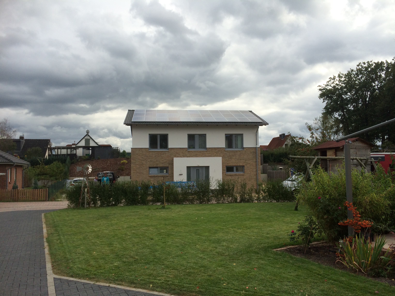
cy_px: 148
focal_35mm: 30
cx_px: 198
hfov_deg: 60.0
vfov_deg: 46.8
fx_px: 342
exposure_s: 1/1580
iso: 32
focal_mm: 4.12
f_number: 2.2
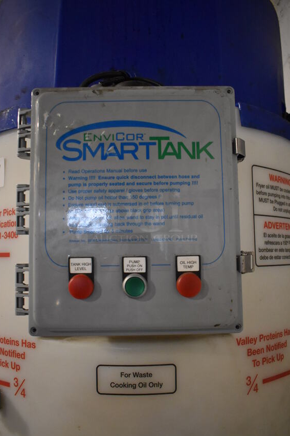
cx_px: 145
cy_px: 217
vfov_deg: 63.7
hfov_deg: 44.9
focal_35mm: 29
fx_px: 351
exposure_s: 1/125
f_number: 3.5
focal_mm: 18
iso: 3600
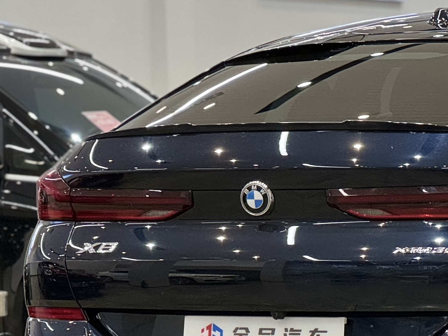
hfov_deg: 9.0
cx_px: 497
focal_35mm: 218
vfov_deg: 6.8
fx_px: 2821
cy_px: 291
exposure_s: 1/50
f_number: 2.8
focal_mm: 9
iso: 200
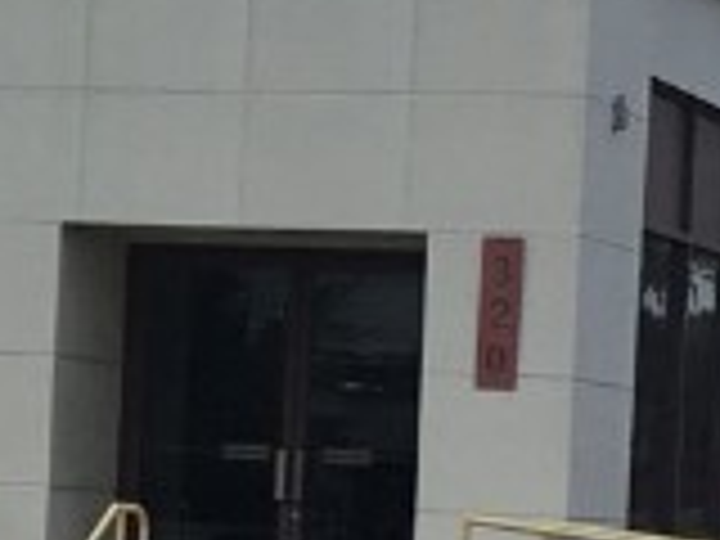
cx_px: -266
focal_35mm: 198
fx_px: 4118
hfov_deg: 9.8
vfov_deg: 7.5
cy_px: 400
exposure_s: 1/1274
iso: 25
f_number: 2.4
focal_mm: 3.3
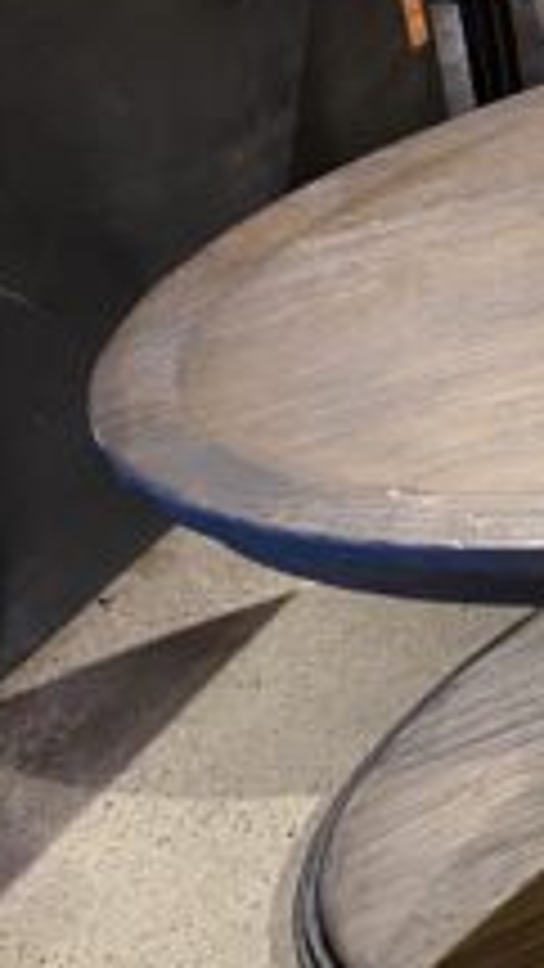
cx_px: 971
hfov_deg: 15.7
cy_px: 493
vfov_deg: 31.9
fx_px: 1692
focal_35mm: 66
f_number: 1.8
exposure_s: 1/60
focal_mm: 4.25
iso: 320
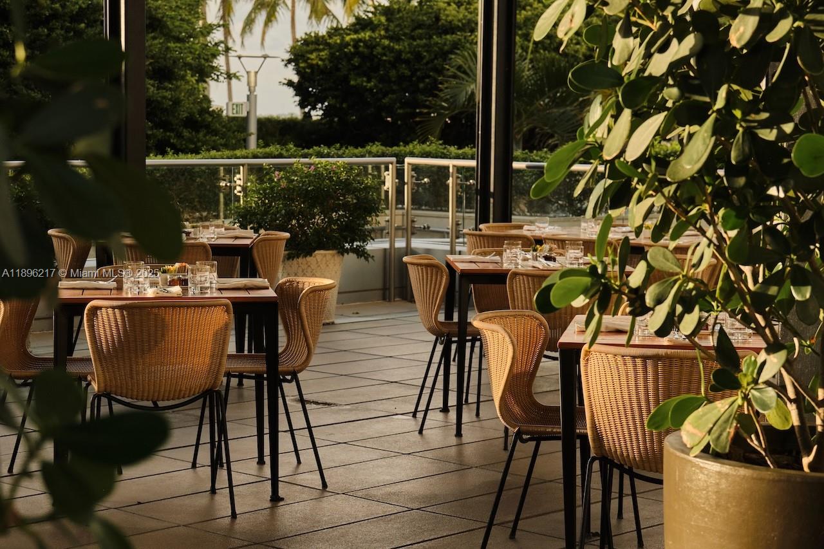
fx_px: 1716
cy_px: 274
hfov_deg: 27.0
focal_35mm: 75
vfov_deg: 18.2
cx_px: 412
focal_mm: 50
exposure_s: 1/800
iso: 1000
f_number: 5.6
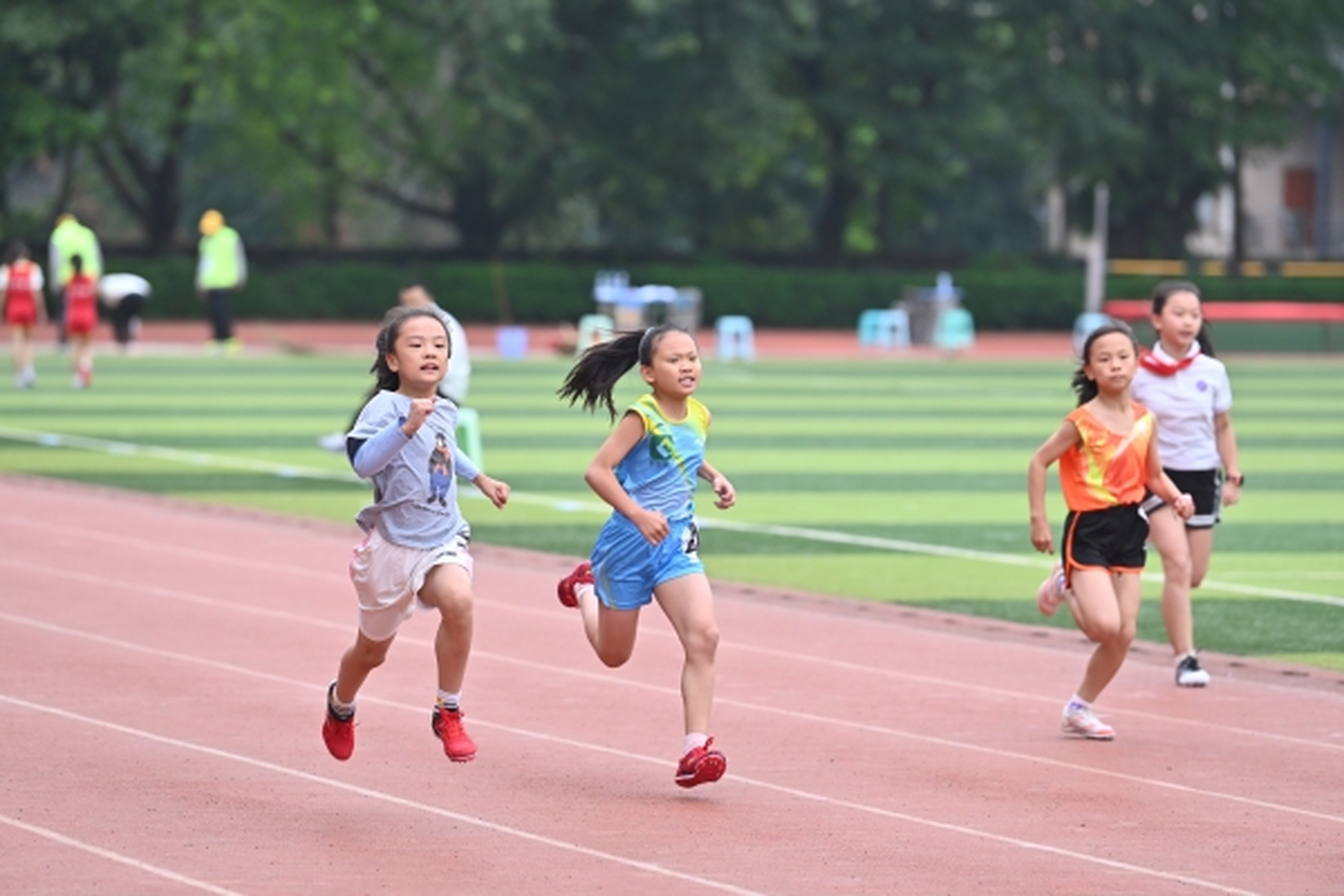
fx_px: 7466
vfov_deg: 6.9
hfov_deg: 10.3
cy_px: 448
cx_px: 672
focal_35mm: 200
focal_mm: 200
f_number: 4
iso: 1000
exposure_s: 1/1000
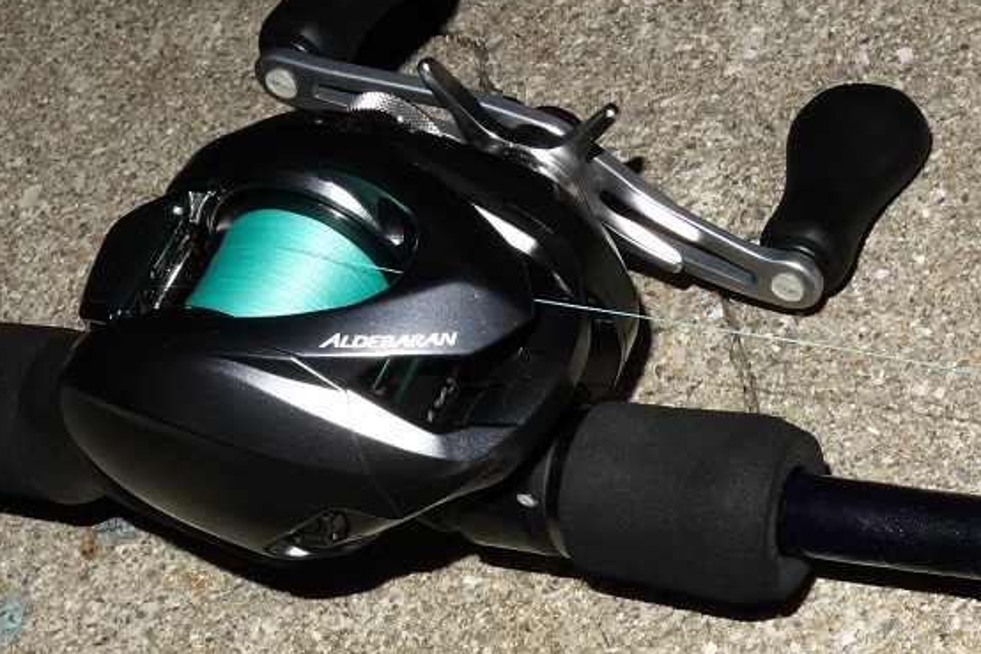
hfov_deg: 24.5
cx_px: 568
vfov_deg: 15.9
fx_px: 2261
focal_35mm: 83
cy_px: 751
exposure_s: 1/15
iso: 400
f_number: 11
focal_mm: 10.4
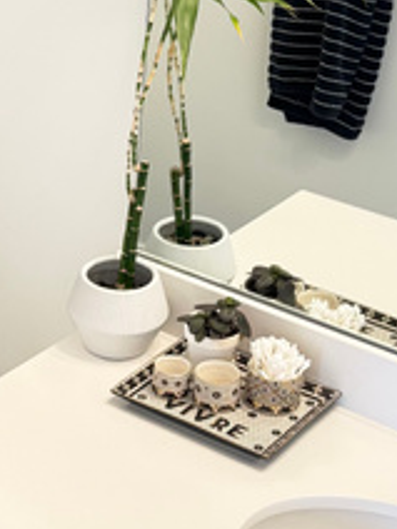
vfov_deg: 20.9
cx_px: -5
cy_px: 250
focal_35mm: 94
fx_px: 1437
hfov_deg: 15.4
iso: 125
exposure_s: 1/60
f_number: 1.6
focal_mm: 5.96
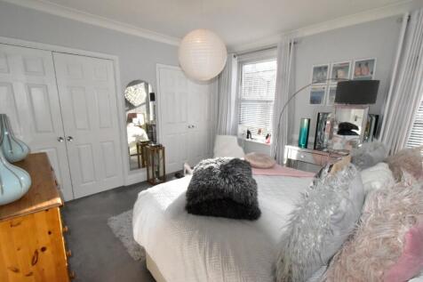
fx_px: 176
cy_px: 141
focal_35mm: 15
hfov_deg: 100.4
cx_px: 212
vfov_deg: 77.3
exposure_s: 1/200
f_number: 22
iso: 4500
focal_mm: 10
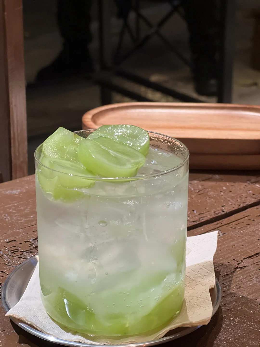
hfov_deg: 19.1
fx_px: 771
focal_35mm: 77
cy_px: 174
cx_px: 130
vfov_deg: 25.3
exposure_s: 1/33
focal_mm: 9
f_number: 2.8
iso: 320
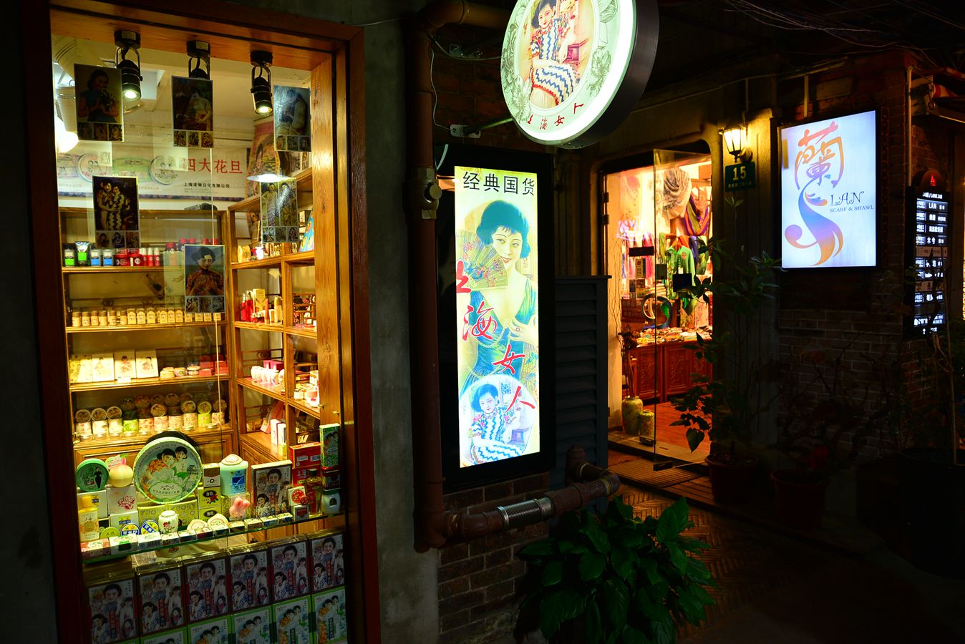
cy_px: 322
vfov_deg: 53.2
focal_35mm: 24
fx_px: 644
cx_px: 482
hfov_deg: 73.7
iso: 800
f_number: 4
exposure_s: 1/50
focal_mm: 24
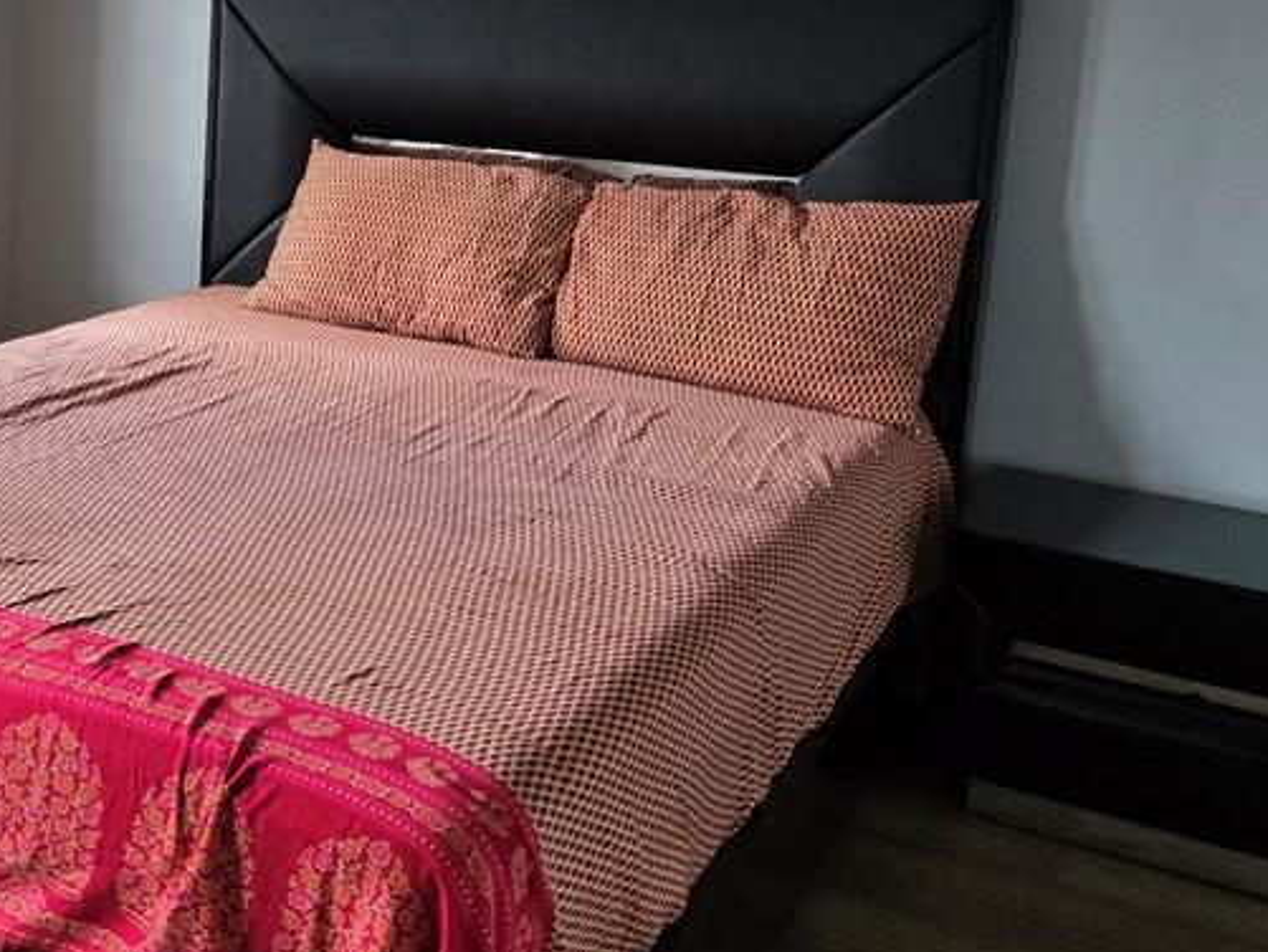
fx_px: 1722
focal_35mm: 47
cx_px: 66
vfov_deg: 30.2
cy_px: 200
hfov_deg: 37.1
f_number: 1.8
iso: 125
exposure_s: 1/180
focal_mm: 5.4
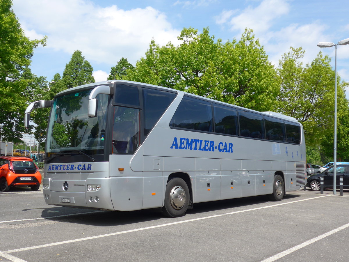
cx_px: 174
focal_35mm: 39
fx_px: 393
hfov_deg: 47.9
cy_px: 131
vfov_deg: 36.8
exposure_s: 1/1600
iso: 80
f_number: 2.8
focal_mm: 8
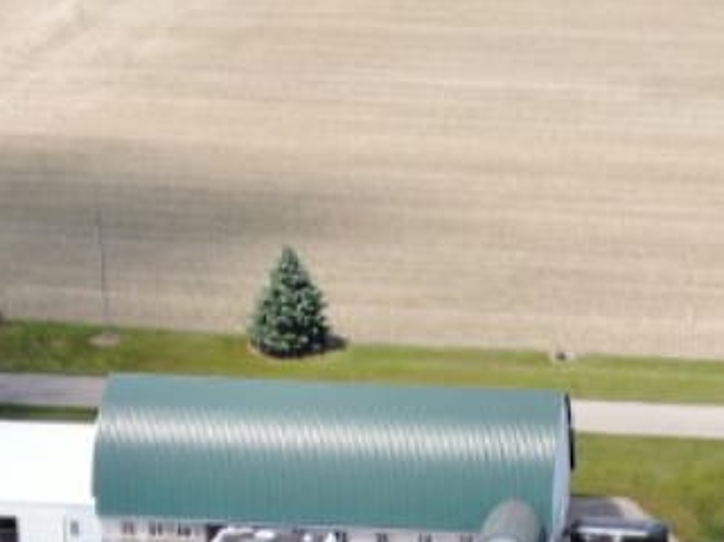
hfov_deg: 13.5
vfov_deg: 9.8
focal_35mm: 146
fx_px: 3050
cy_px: 863
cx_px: 516
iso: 100
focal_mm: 6.77
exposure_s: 1/640
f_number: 3.4
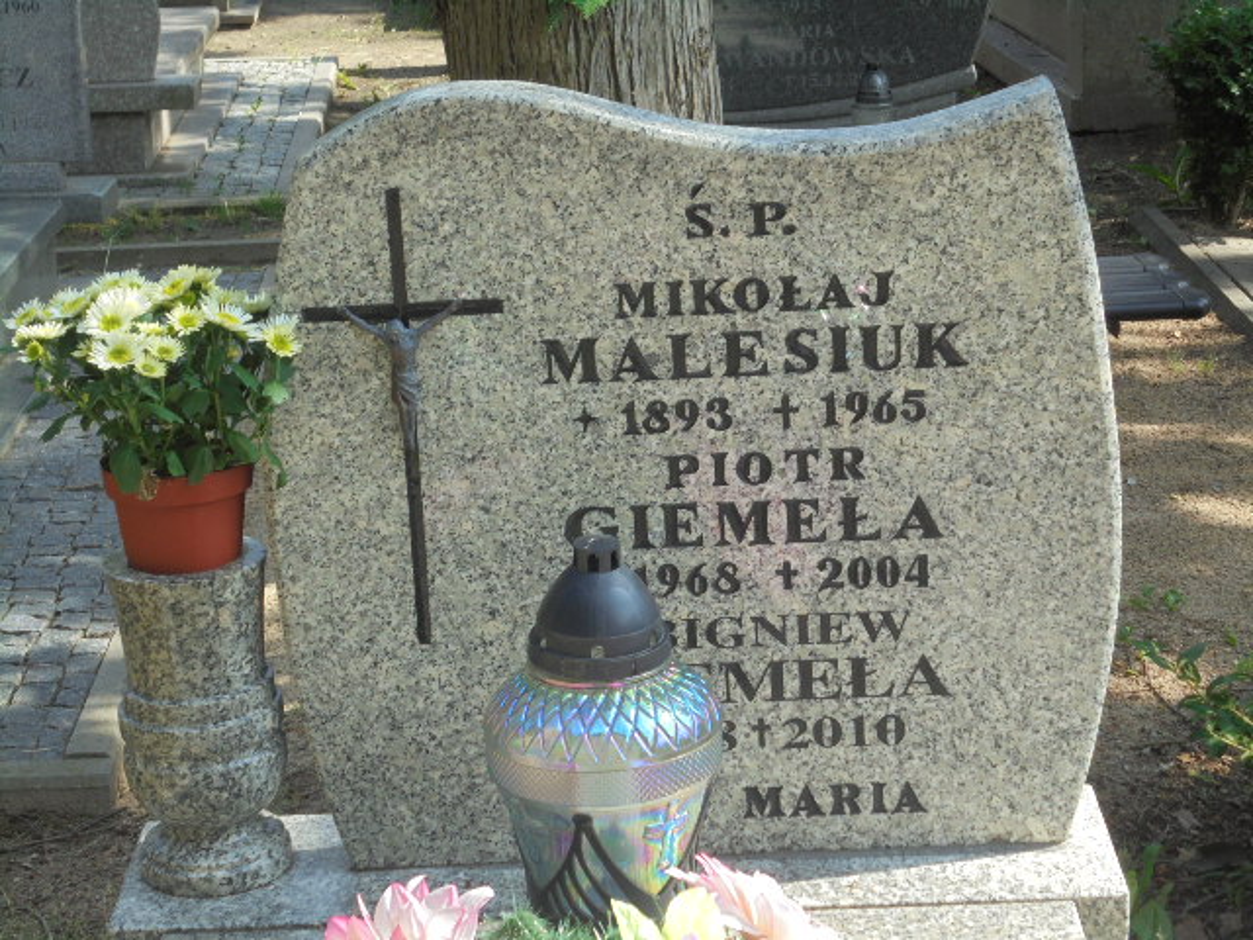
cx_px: 626
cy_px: 470
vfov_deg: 17.8
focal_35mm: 83
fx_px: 3004
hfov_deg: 23.6
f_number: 6.7
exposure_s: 1/125
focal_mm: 14.9
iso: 100
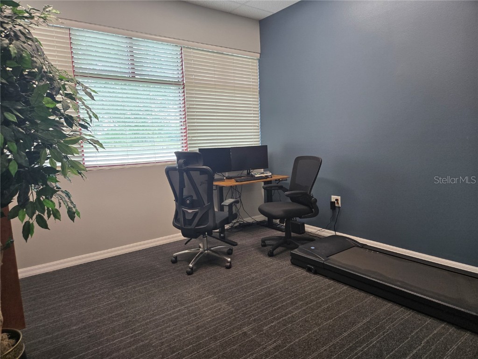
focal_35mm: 23
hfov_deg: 73.9
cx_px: 239
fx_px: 318
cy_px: 180
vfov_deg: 58.9
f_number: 1.8
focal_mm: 5.4
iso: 125
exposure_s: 1/120
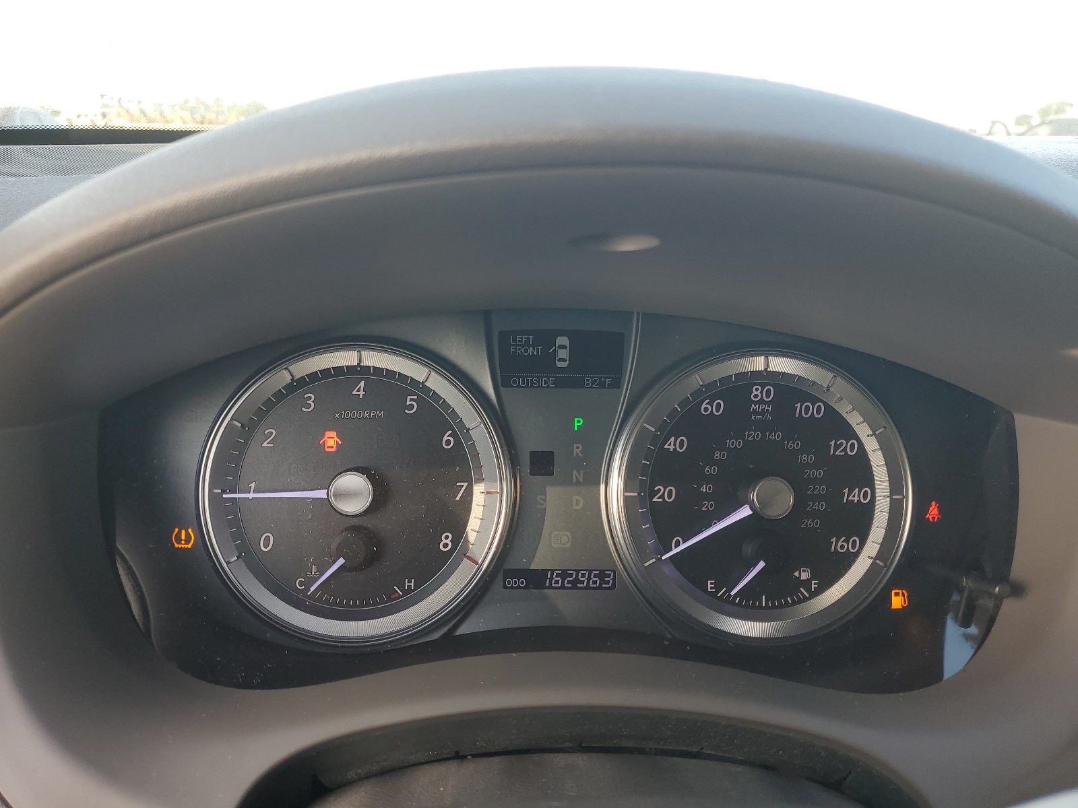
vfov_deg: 53.1
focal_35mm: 26
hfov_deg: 67.3
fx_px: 810
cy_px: 404
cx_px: 539
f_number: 1.5
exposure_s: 1/149
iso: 50
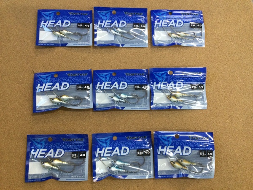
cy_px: 95
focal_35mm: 31
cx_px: 126
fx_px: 227
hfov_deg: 58.4
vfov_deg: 45.4
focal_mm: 3.3
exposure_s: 1/30
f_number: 2.4
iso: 50
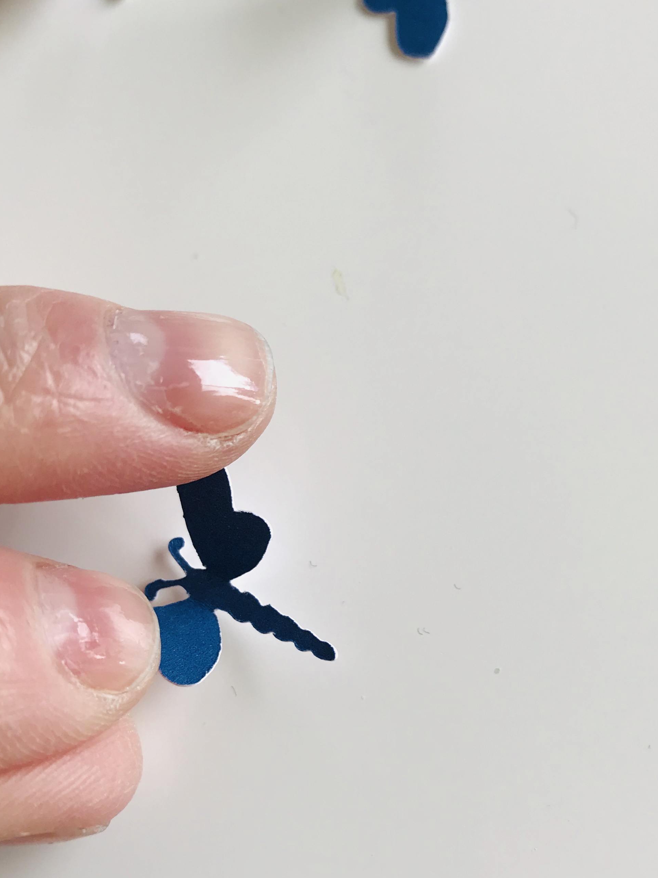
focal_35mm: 44
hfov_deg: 32.7
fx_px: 1115
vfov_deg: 42.9
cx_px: 416
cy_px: 425
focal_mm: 3.99
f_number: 1.8
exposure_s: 1/124
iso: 20
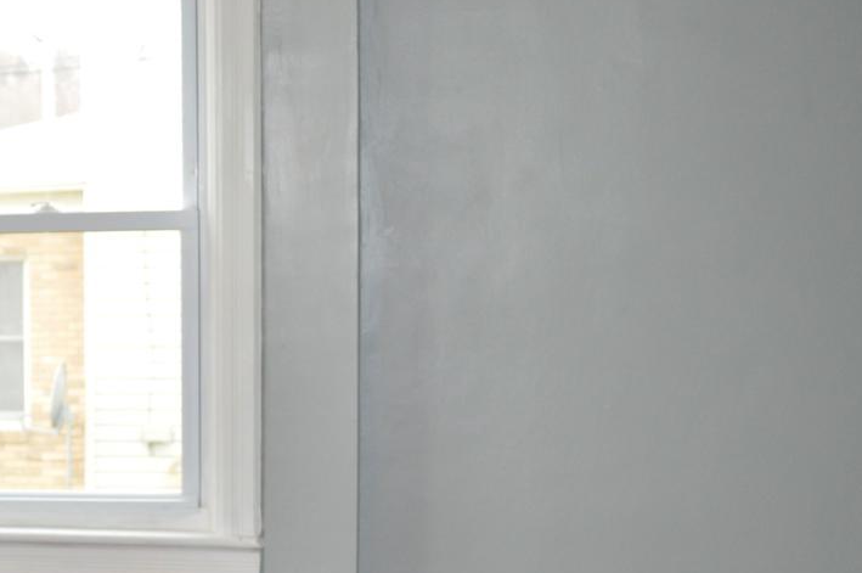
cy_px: 484
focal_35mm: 78
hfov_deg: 23.4
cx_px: -214
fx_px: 1865
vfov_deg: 17.3
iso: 250
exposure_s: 1/60
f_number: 3.5
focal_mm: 18
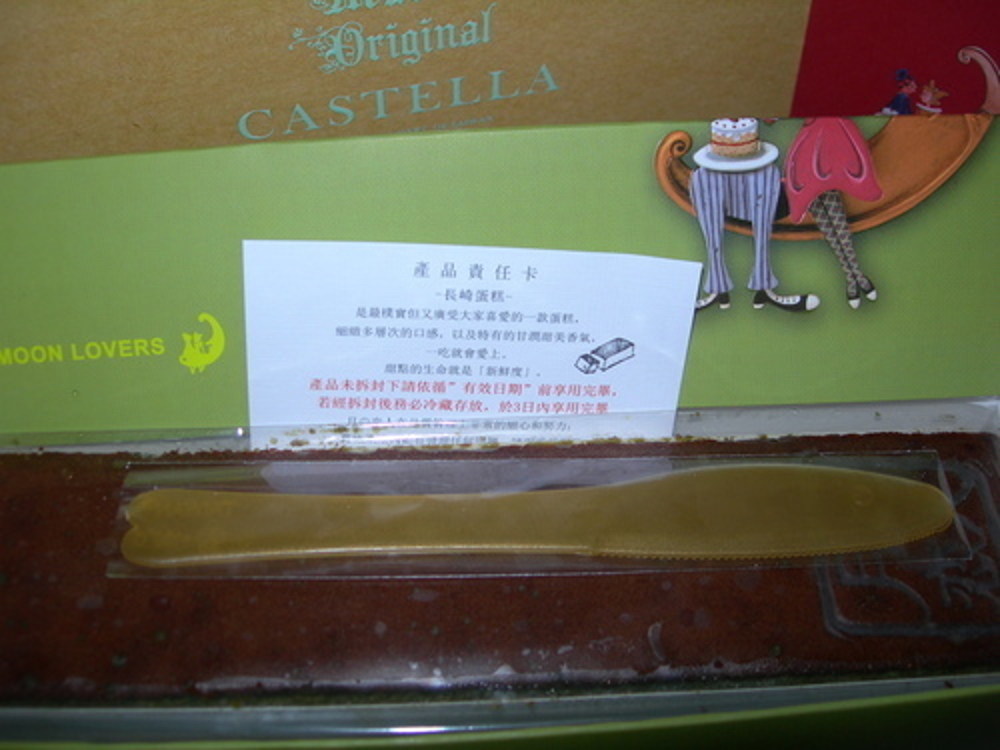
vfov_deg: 37.7
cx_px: 500
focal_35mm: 38
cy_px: 375
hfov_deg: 49.0
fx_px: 1098
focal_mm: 7.8
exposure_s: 1/60.1
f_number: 2.8
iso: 50
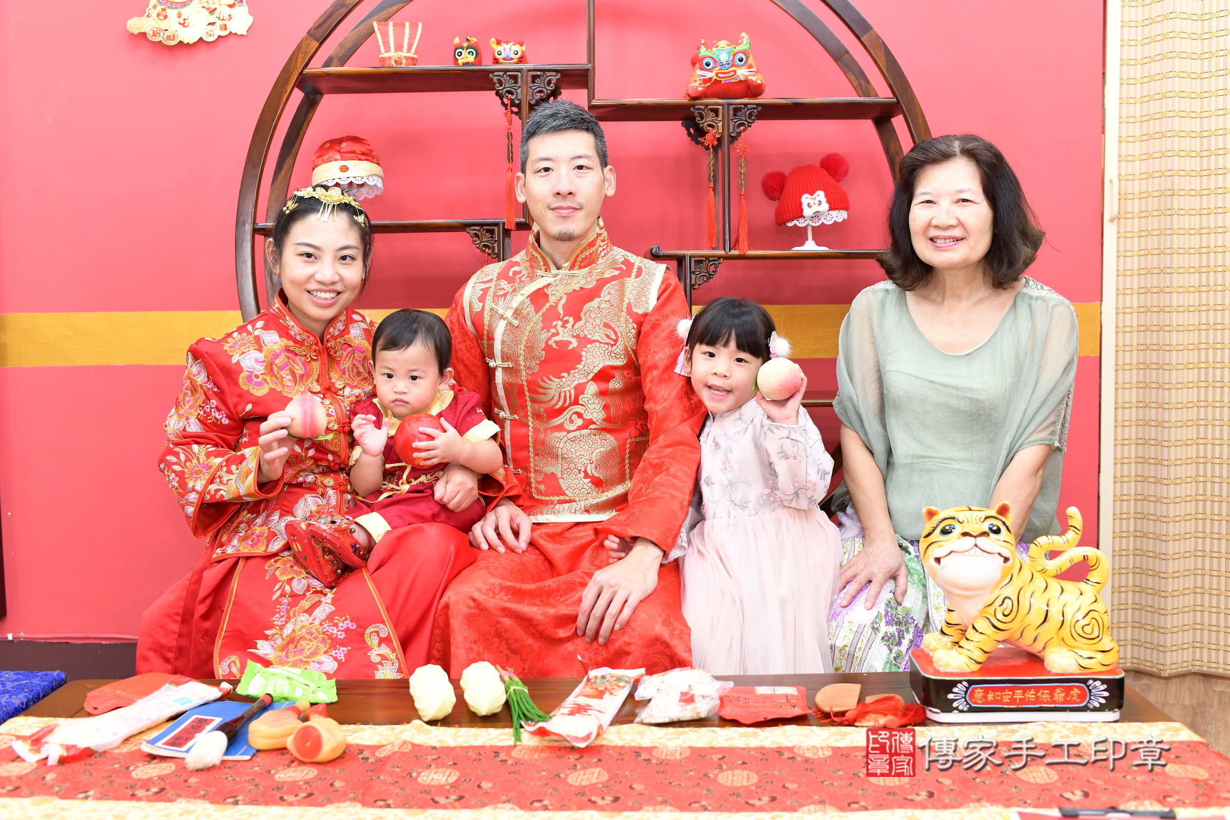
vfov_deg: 37.9
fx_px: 1196
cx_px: 615
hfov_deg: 54.4
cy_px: 410
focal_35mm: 35
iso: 1000
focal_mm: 35
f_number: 4.5
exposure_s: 1/200
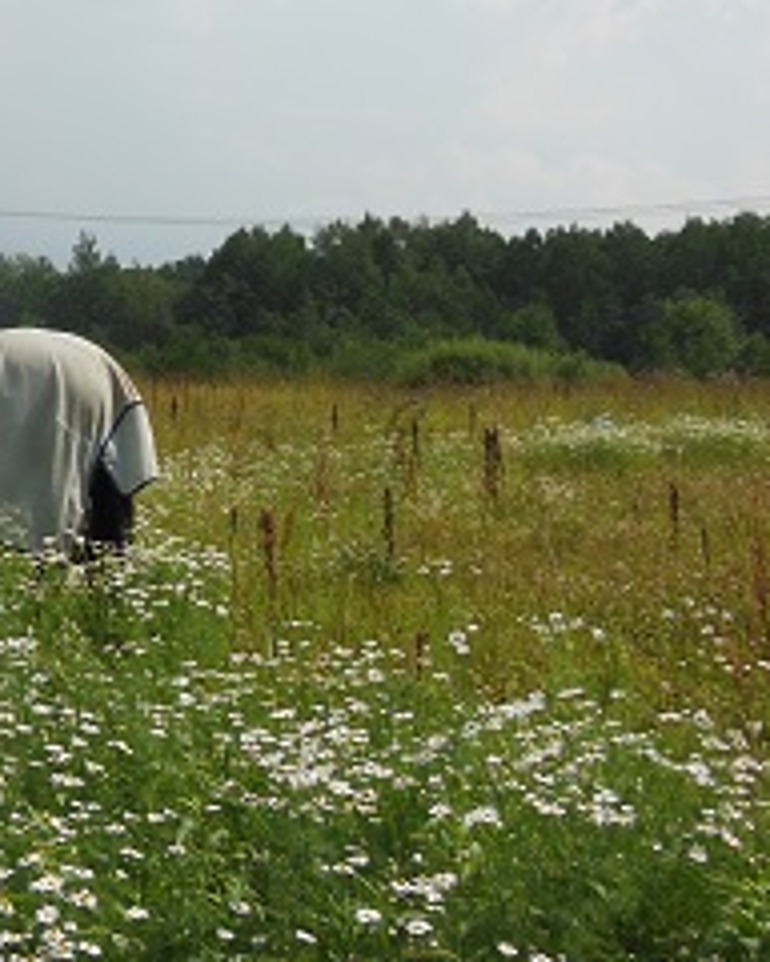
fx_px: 1738
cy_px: 305
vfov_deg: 30.7
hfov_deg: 22.7
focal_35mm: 61
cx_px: -188
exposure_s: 1/500
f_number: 7
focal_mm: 4.5
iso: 125
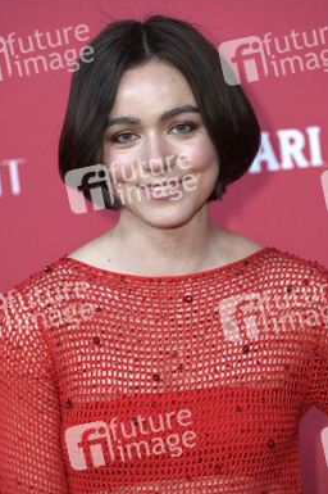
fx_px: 2204
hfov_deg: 8.5
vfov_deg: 12.8
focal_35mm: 161
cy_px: 248
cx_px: 168
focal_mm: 155
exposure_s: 1/400
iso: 1600
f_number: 5
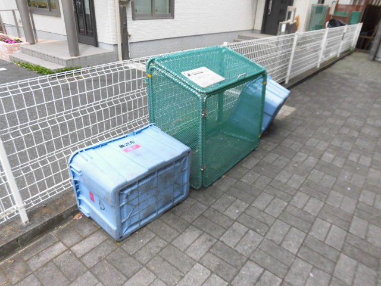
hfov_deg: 71.6
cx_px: 190
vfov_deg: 56.8
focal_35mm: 24
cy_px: 143
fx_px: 264
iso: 100
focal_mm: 4.3
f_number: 3.1
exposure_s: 1/400
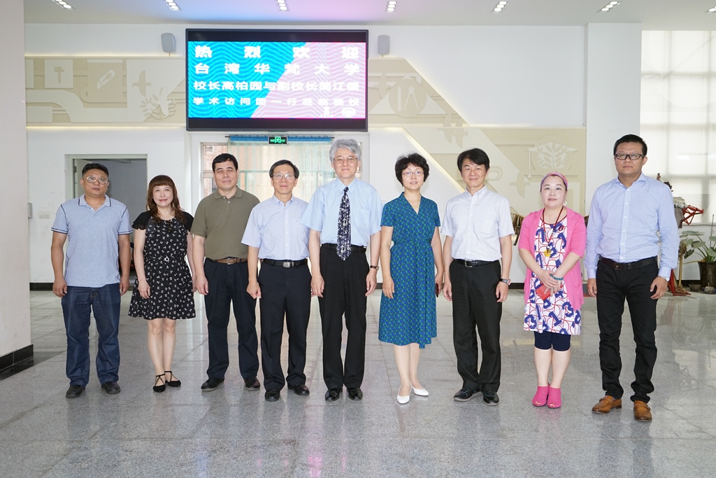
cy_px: 239
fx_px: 577
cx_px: 358
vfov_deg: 45.0
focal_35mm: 29
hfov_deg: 63.7
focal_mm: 29
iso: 800
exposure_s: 1/80
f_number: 4
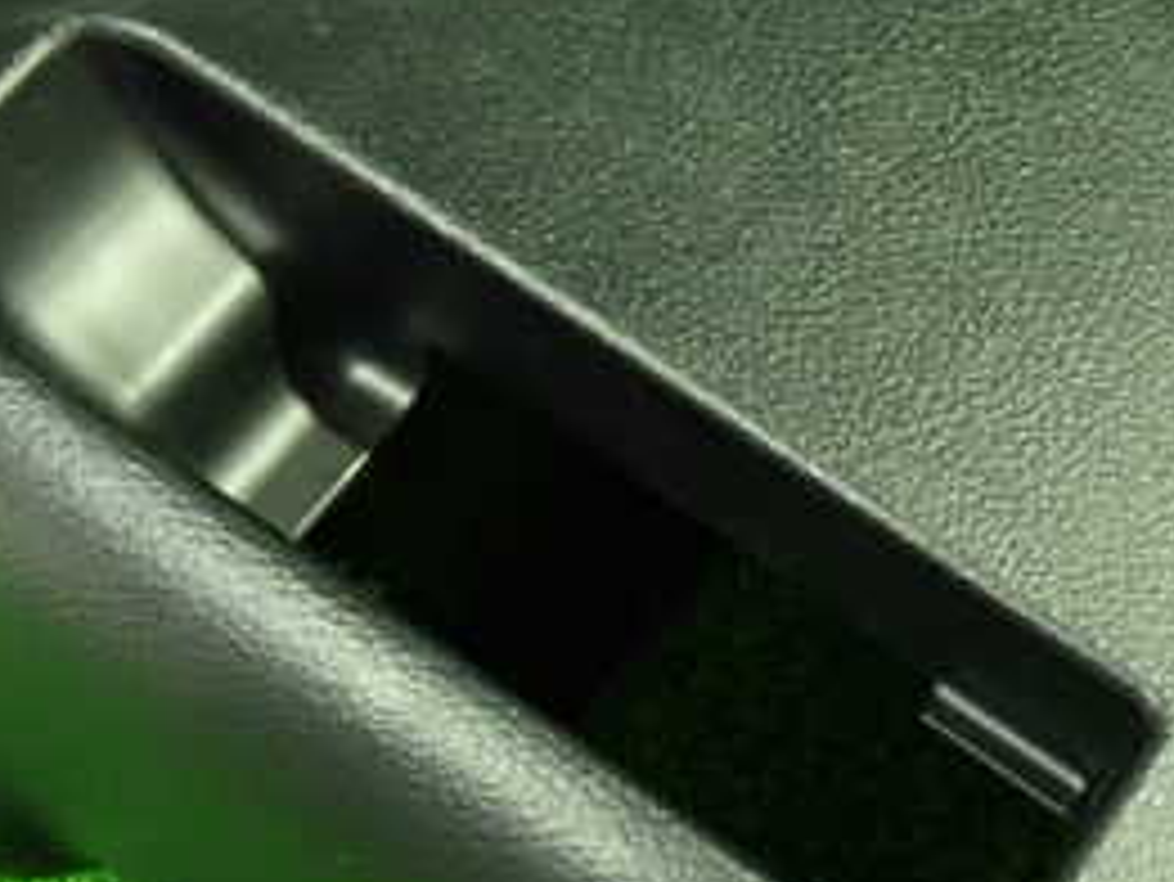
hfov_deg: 27.9
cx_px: 823
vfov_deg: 21.3
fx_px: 2341
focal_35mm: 69
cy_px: 450
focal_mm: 5.4
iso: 800
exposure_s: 1/20
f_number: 2.3
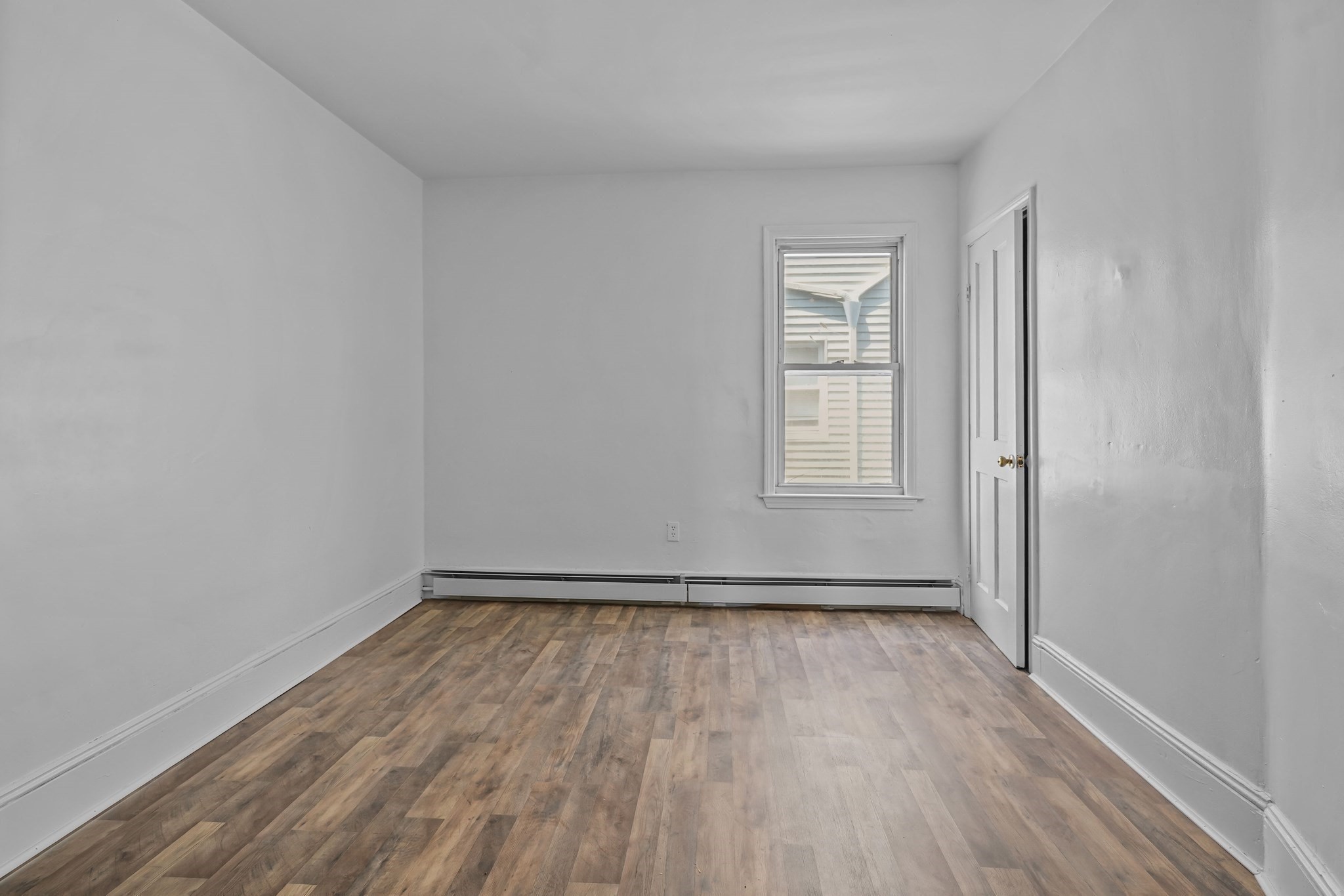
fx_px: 635
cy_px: 448
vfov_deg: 70.4
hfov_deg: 93.3
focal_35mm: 17
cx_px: 672
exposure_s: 1/8
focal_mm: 17
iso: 320
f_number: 6.3
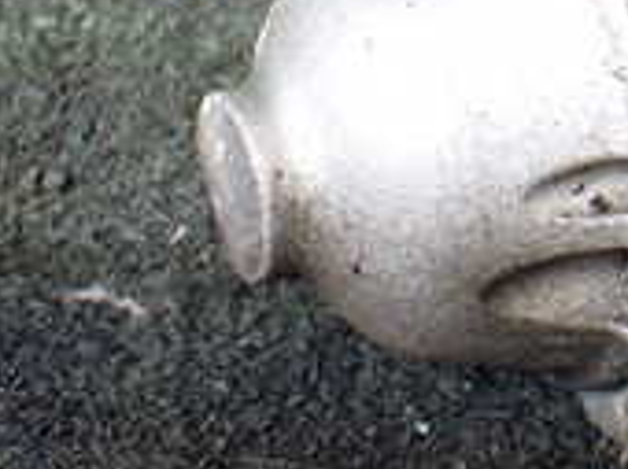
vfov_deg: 13.5
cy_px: -107
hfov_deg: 17.2
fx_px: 1920
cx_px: 864
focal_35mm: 106
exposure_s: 1/125
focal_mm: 5.4
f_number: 2.3
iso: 320
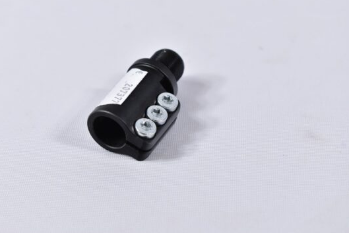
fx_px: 907
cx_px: 154
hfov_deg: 21.8
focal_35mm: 94
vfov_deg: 14.6
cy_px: 106
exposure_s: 1/60
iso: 640
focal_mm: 55
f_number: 5.6
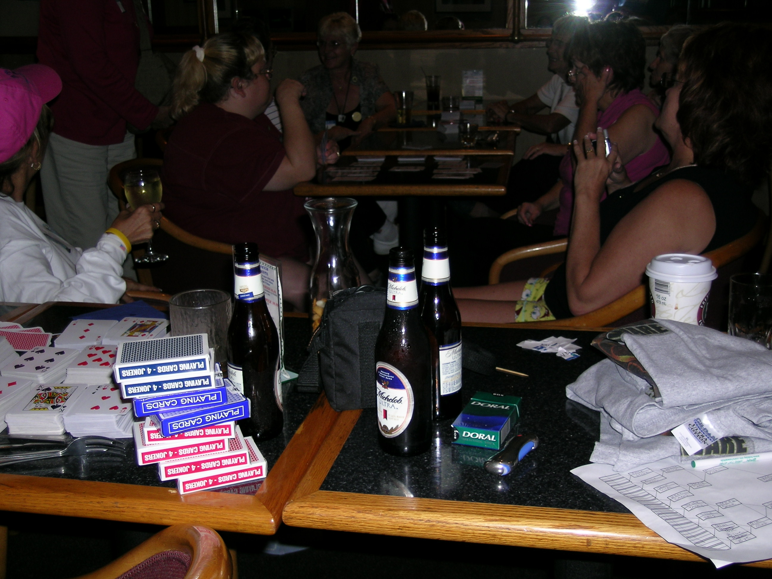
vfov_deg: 34.3
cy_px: 290
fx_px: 937
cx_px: 386
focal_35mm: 42
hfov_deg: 44.8
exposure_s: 1/60.1
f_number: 3.2
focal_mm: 8.7
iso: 50
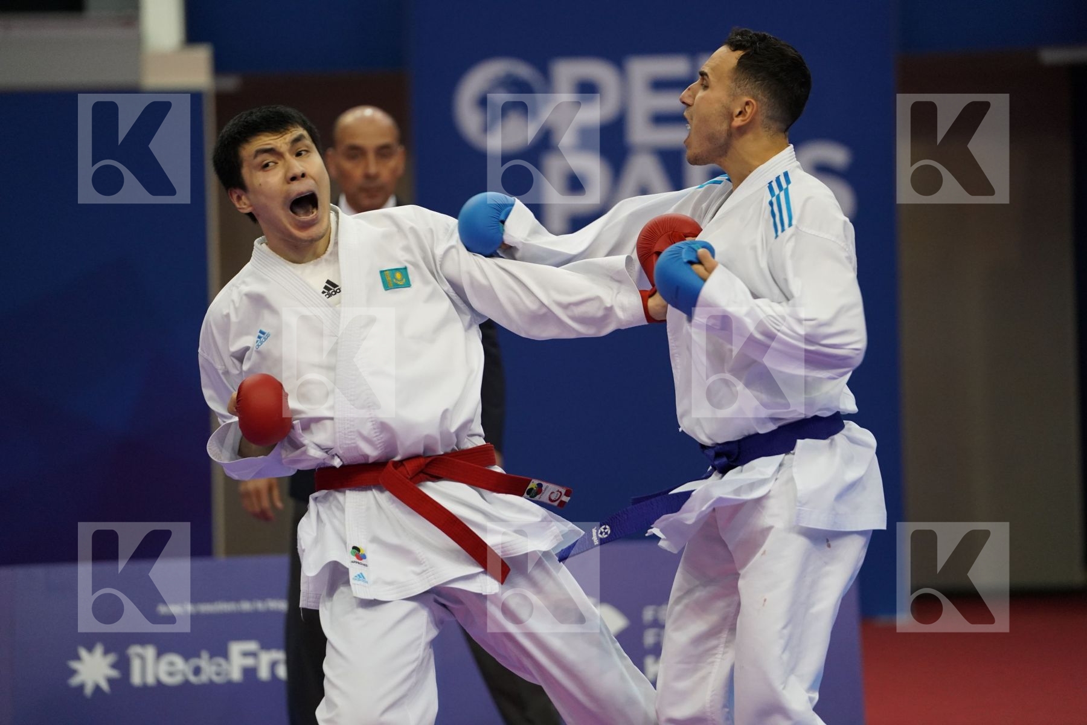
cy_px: 362
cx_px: 544
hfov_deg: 11.4
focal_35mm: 181
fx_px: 5465
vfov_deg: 7.6
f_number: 2.8
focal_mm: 181
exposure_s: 1/1000
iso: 3200
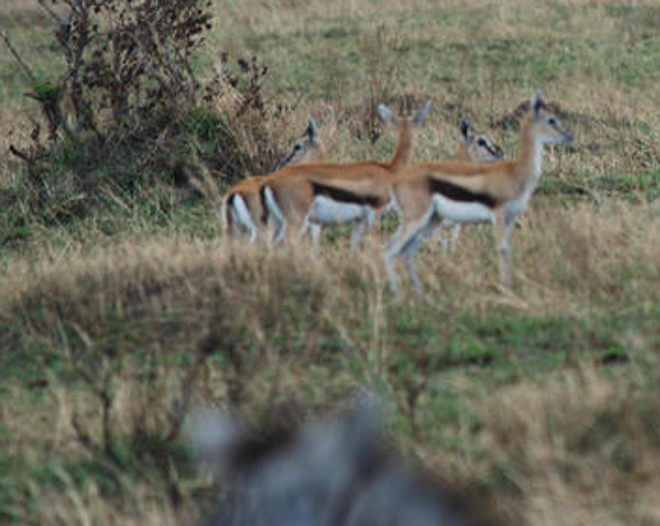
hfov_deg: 1.7
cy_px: 114
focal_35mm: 1122
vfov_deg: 1.4
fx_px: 21898
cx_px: 589
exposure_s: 1/100
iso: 200
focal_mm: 400
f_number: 5.6
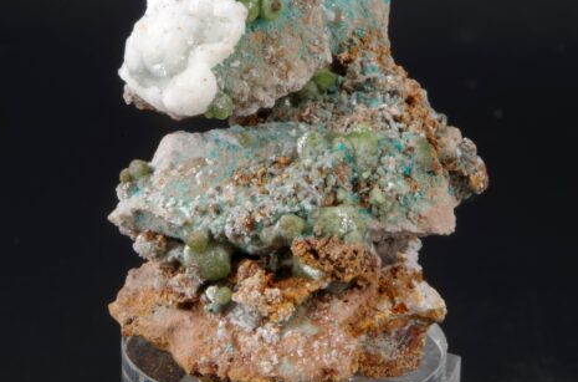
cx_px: 273
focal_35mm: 93
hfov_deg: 22.0
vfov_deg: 14.6
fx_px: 1489
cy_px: 165
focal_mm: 47.5
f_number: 7.1
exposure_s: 1/1.25
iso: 100
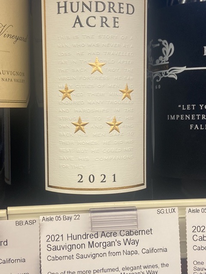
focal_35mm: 27
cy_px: 137
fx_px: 214
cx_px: 103
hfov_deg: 51.4
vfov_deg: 65.3
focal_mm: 4.25
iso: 40
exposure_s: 1/40
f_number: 1.8
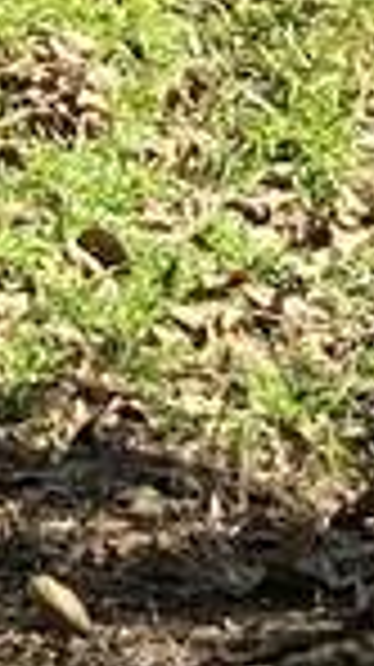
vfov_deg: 7.4
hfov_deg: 4.4
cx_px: 86
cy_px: -828
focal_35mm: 276
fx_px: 4877
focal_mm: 4.25
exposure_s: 1/852
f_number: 1.8
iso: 32
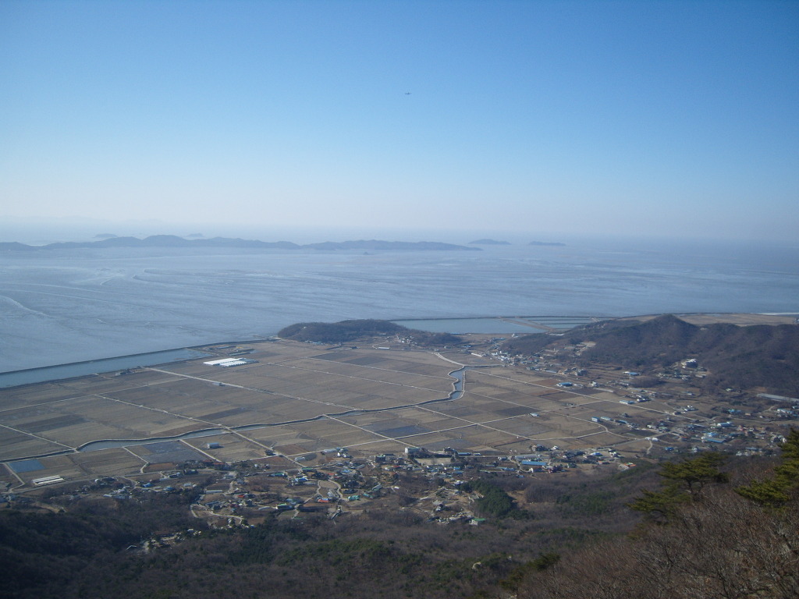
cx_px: 400
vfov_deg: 40.7
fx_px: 808
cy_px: 300
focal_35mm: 35
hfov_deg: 52.6
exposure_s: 1/350
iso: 80
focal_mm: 7.4
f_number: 7.1
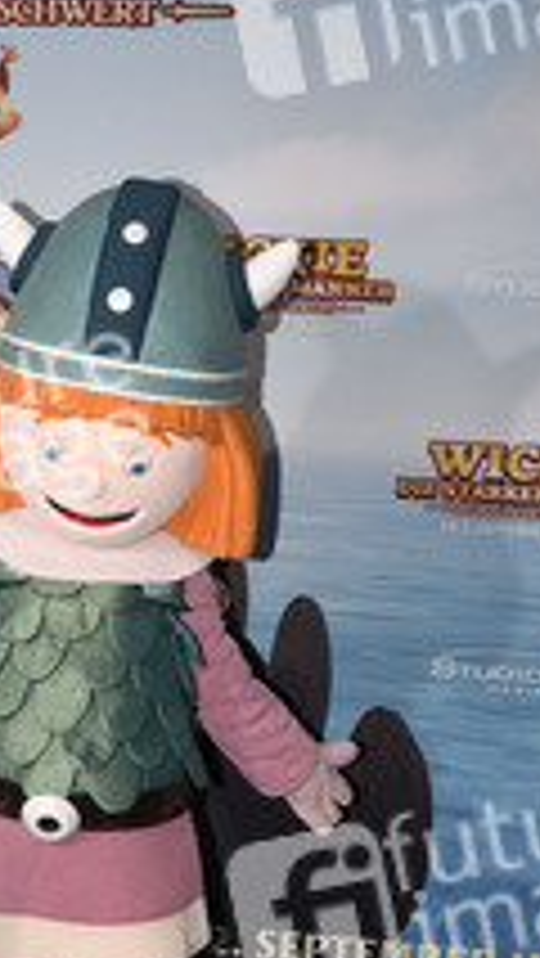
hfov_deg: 18.8
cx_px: 50
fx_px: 1602
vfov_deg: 32.9
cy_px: 666
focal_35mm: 63
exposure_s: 1/125
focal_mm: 32
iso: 800
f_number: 6.3
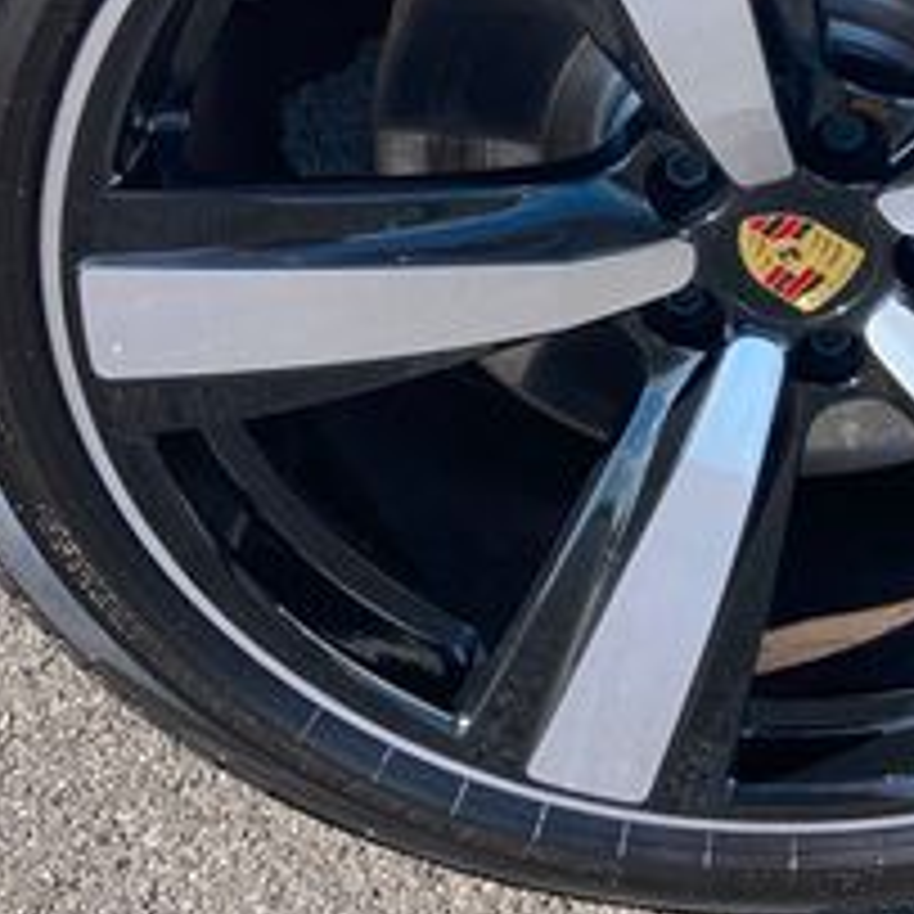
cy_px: 171
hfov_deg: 21.7
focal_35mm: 78
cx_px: 810
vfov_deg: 21.9
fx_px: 2330
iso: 20
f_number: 1.8
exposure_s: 1/592
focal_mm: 3.99
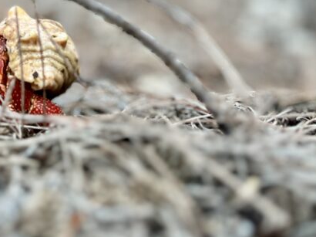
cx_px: -6
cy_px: -38
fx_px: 593
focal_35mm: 65
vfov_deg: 21.2
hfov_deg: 27.9
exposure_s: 1/60
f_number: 1.6
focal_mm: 5.1
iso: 250
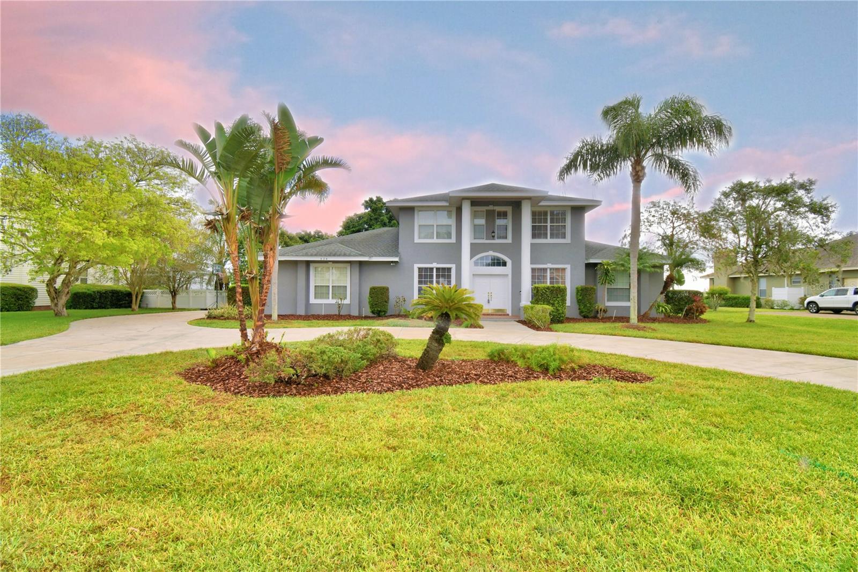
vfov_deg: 77.3
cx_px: 429
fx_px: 357
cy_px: 286
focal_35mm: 15
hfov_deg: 100.4
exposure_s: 1/250
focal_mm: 10
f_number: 10
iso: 100
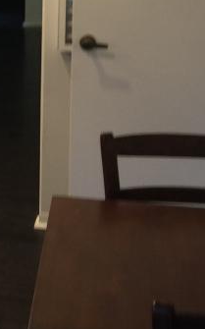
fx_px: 841
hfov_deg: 12.5
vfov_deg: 21.8
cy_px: 68
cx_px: -185
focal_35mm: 94
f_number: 2.2
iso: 50
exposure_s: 1/15
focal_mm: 4.15
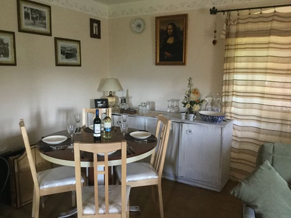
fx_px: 260
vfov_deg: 45.4
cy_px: 109
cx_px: 146
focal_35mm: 31
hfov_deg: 58.4
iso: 200
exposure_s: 1/25
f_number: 2.4
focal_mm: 3.3
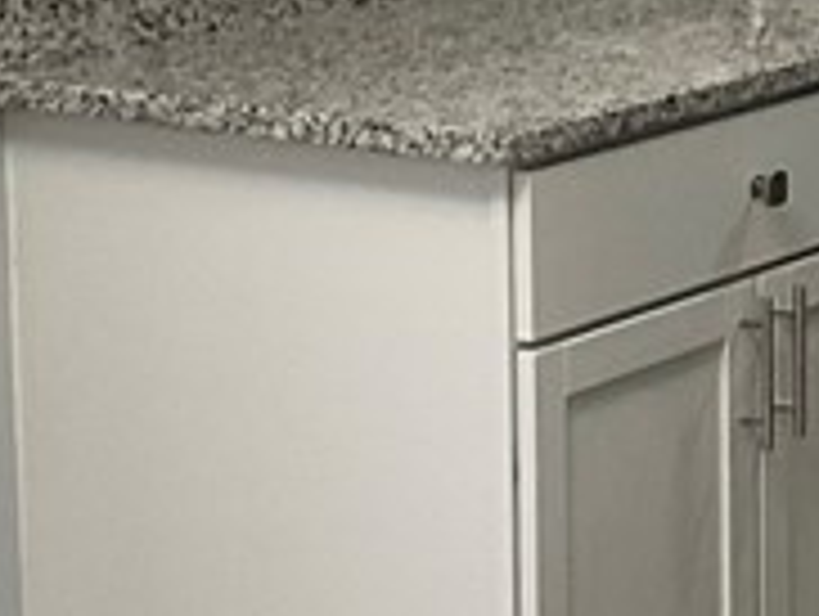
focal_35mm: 163
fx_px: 3862
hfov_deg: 12.0
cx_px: 720
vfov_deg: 9.1
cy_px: -22
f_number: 1.8
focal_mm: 3
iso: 100
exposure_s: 1/60
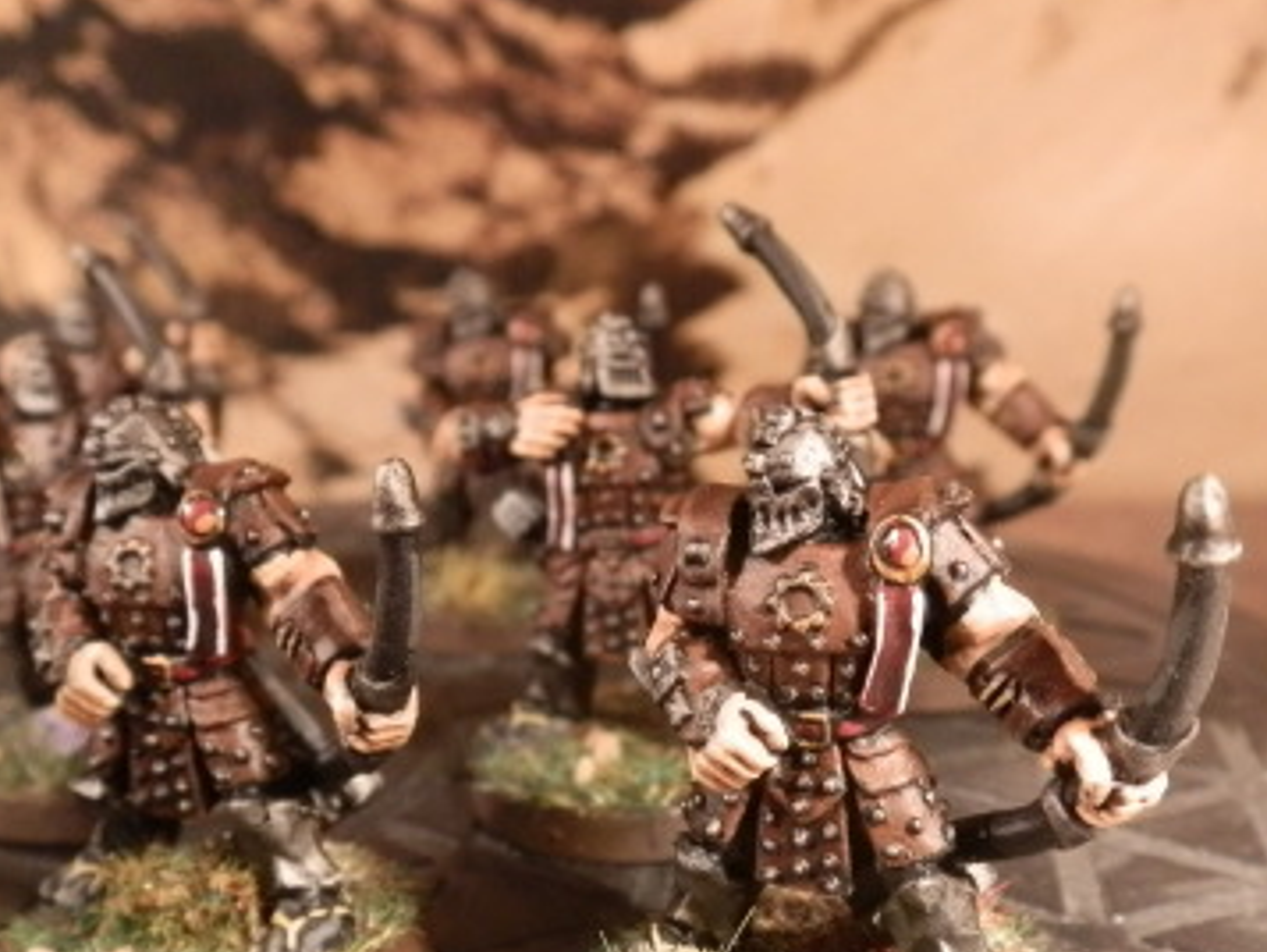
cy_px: 661
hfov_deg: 44.8
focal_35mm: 42
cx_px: 621
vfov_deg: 33.9
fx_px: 1538
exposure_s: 1/60
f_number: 3.1
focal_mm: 5
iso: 400
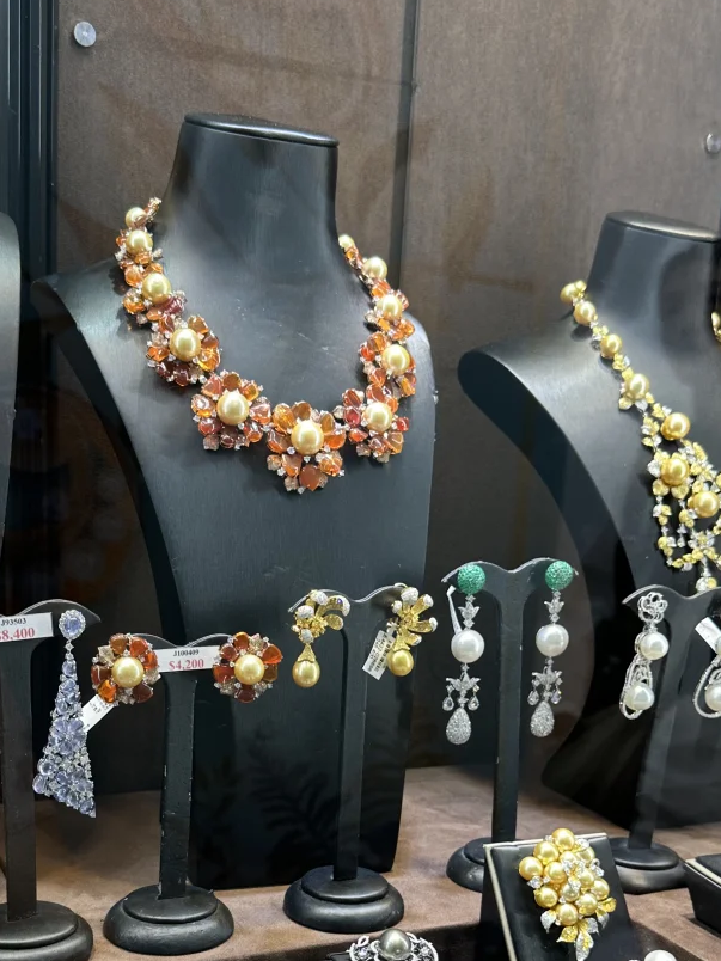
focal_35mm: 43
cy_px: 690
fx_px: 1194
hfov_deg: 33.6
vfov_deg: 42.8
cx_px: 316
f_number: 1.78
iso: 50
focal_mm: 6.86
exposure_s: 1/116
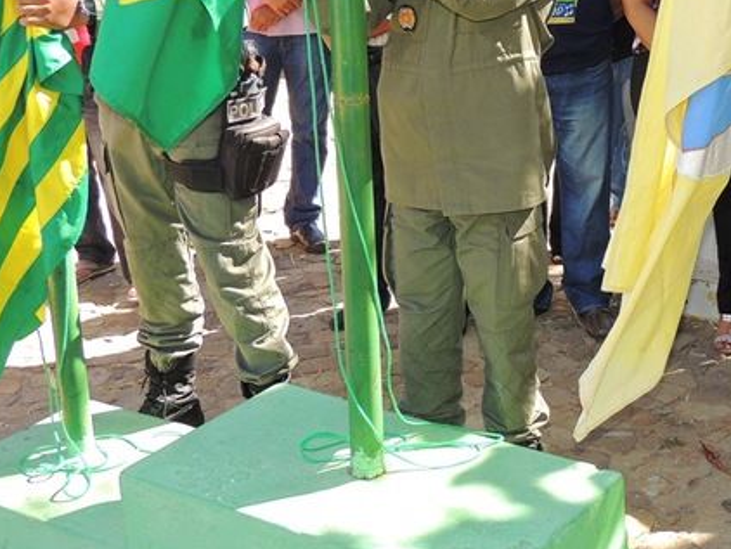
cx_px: 563
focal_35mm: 58
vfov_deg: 24.9
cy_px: 131
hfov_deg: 32.5
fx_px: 1226
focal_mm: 6.2
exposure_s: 1/160
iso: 100
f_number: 3.3
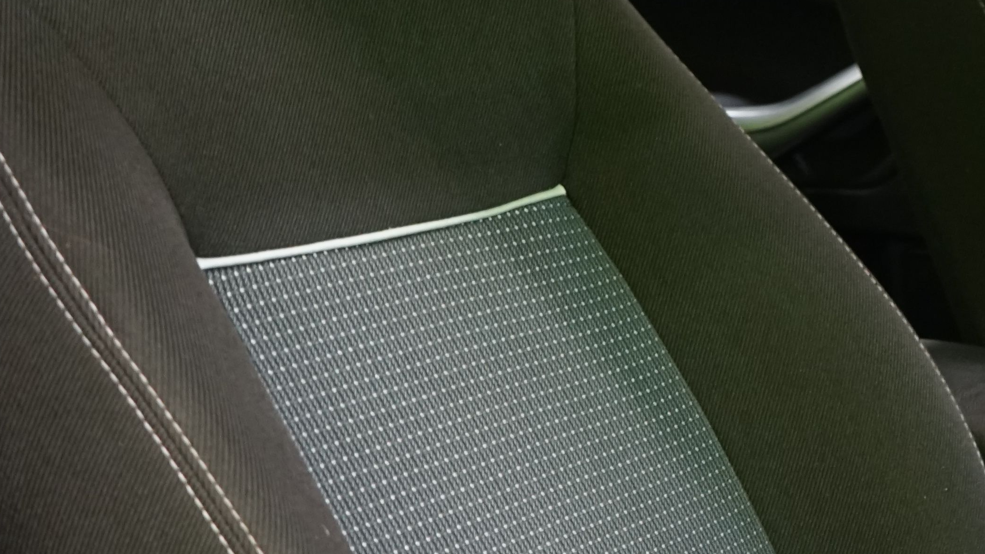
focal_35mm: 93
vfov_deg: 12.8
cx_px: 1224
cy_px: 559
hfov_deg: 21.1
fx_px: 2429
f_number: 5
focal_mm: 31
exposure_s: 1/15
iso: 1600
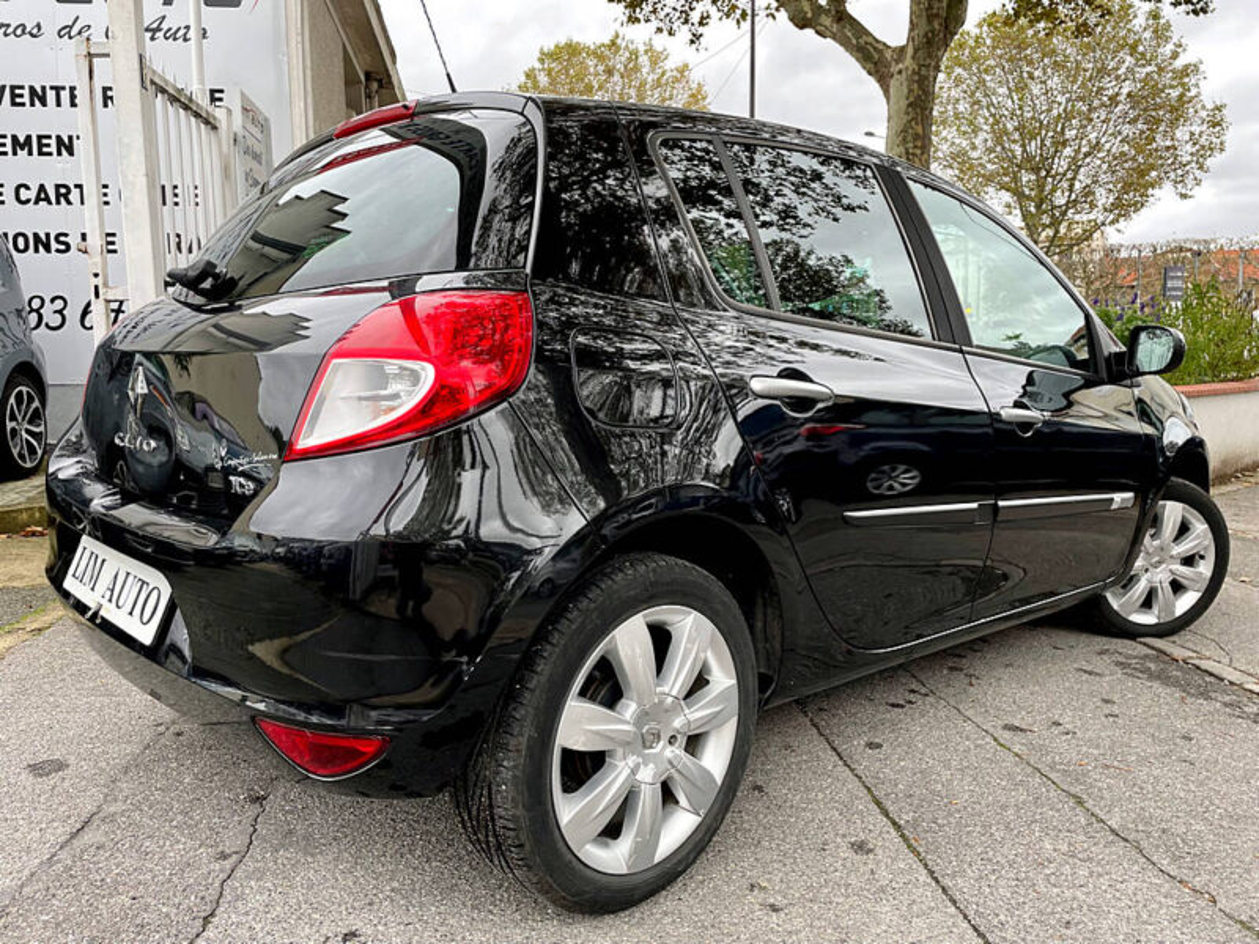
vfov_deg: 53.1
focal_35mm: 26
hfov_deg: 67.3
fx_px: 946
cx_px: 630
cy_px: 472
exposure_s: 1/165
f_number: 1.6
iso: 32
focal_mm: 4.2
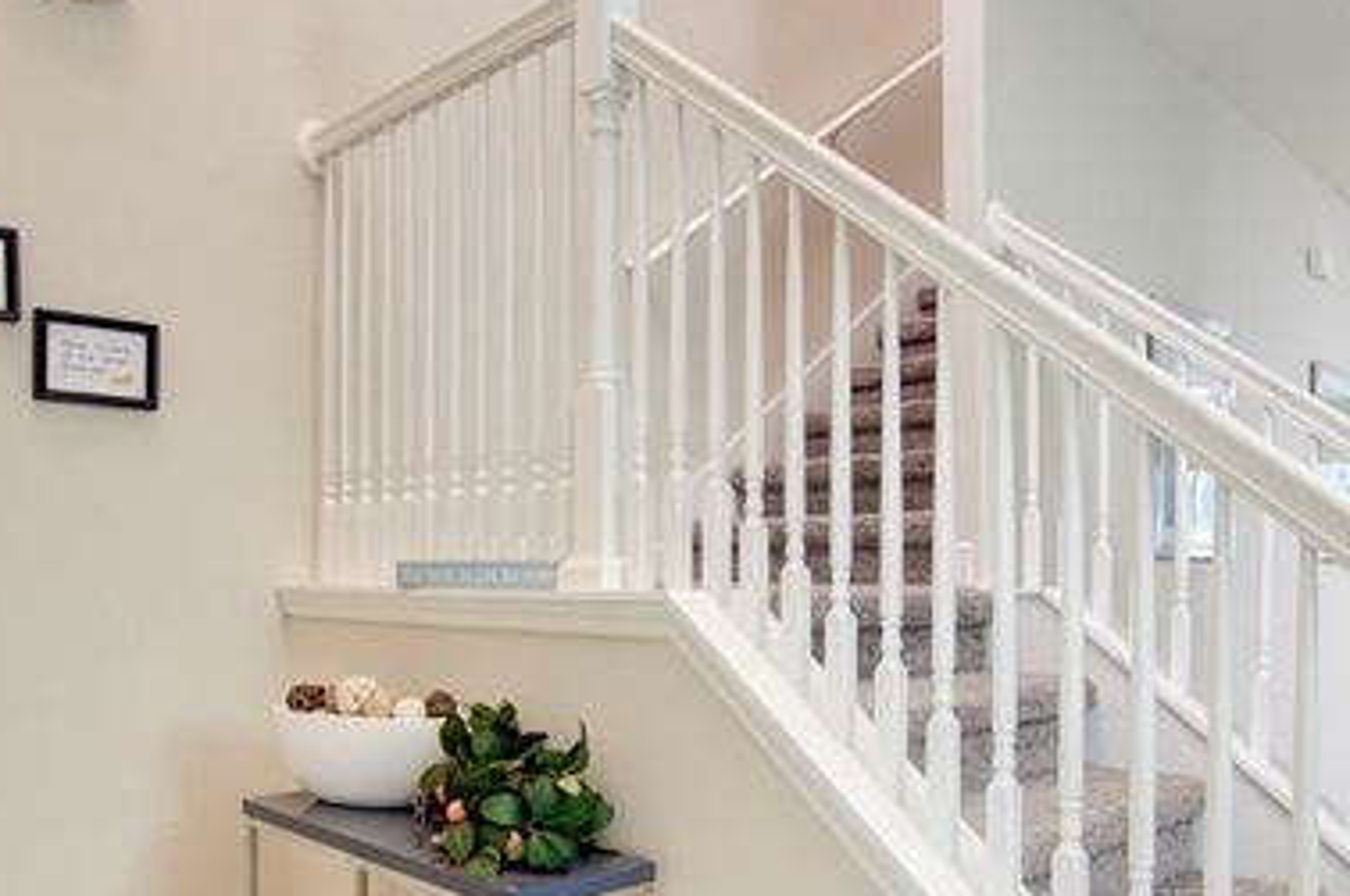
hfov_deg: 65.3
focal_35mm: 28
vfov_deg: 45.8
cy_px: 569
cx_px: 752
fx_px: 1049
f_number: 4.5
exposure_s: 1/30
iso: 400
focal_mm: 10
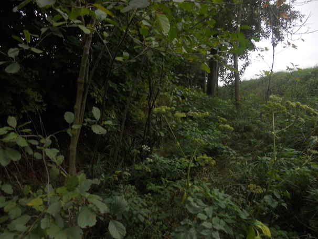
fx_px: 248
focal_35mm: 27
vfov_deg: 51.4
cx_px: 159
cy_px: 120
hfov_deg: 65.3
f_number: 3.2
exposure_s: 1/50
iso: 80
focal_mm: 4.9
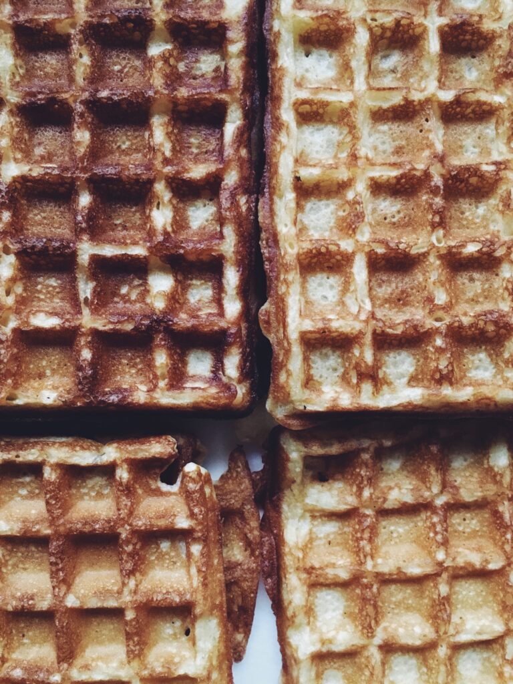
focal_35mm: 29
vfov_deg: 61.7
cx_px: 256
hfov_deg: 48.2
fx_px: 573
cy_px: 342
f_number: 2.2
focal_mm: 4.15
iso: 250
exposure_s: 1/17
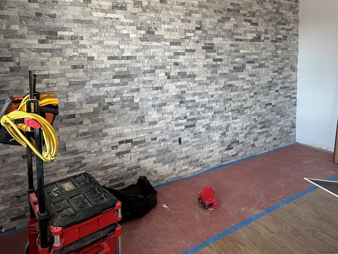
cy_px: 85
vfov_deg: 55.7
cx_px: 158
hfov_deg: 71.5
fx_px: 234
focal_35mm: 24
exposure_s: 1/99
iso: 50
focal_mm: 2.22
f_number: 2.2
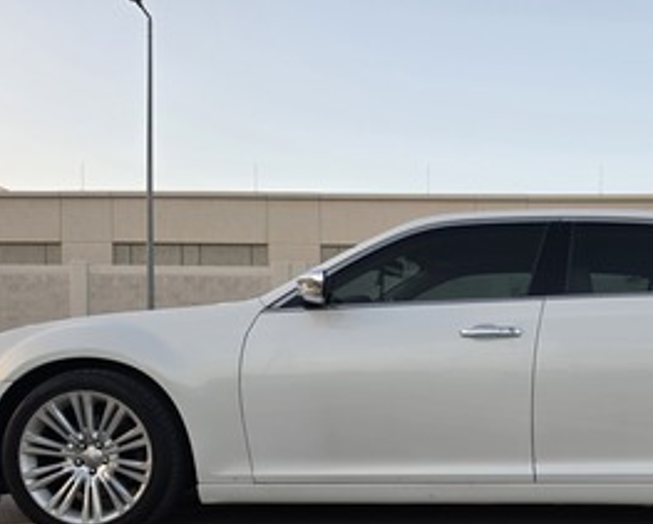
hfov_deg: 45.0
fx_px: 755
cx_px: 500
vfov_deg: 37.2
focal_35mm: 39
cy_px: 406
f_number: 1.4
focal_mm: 6.5
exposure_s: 1/180
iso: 20
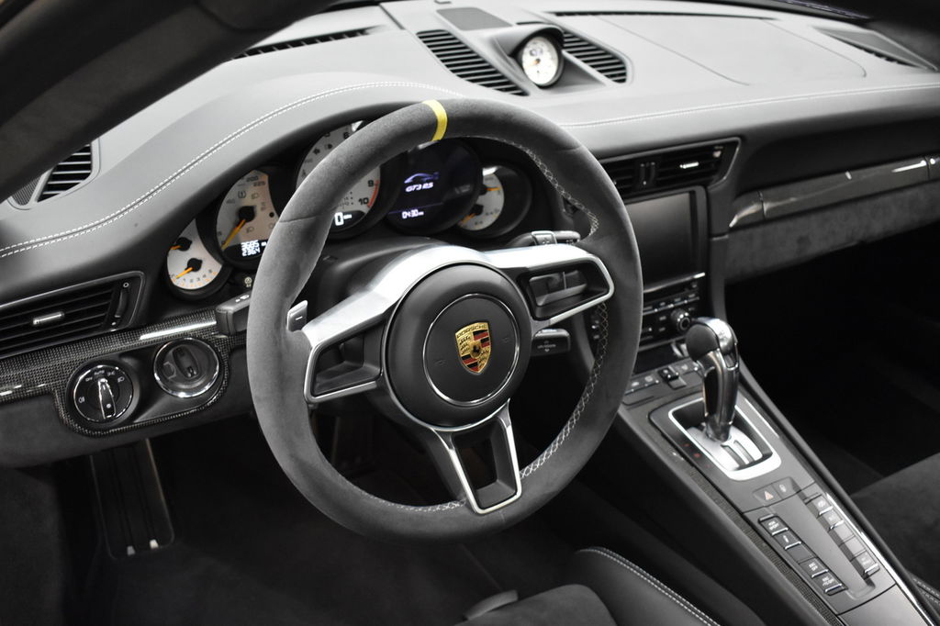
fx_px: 1018
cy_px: 313
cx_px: 470
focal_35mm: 39
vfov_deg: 34.2
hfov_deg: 49.6
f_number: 4
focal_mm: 26
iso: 2500
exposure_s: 1/40
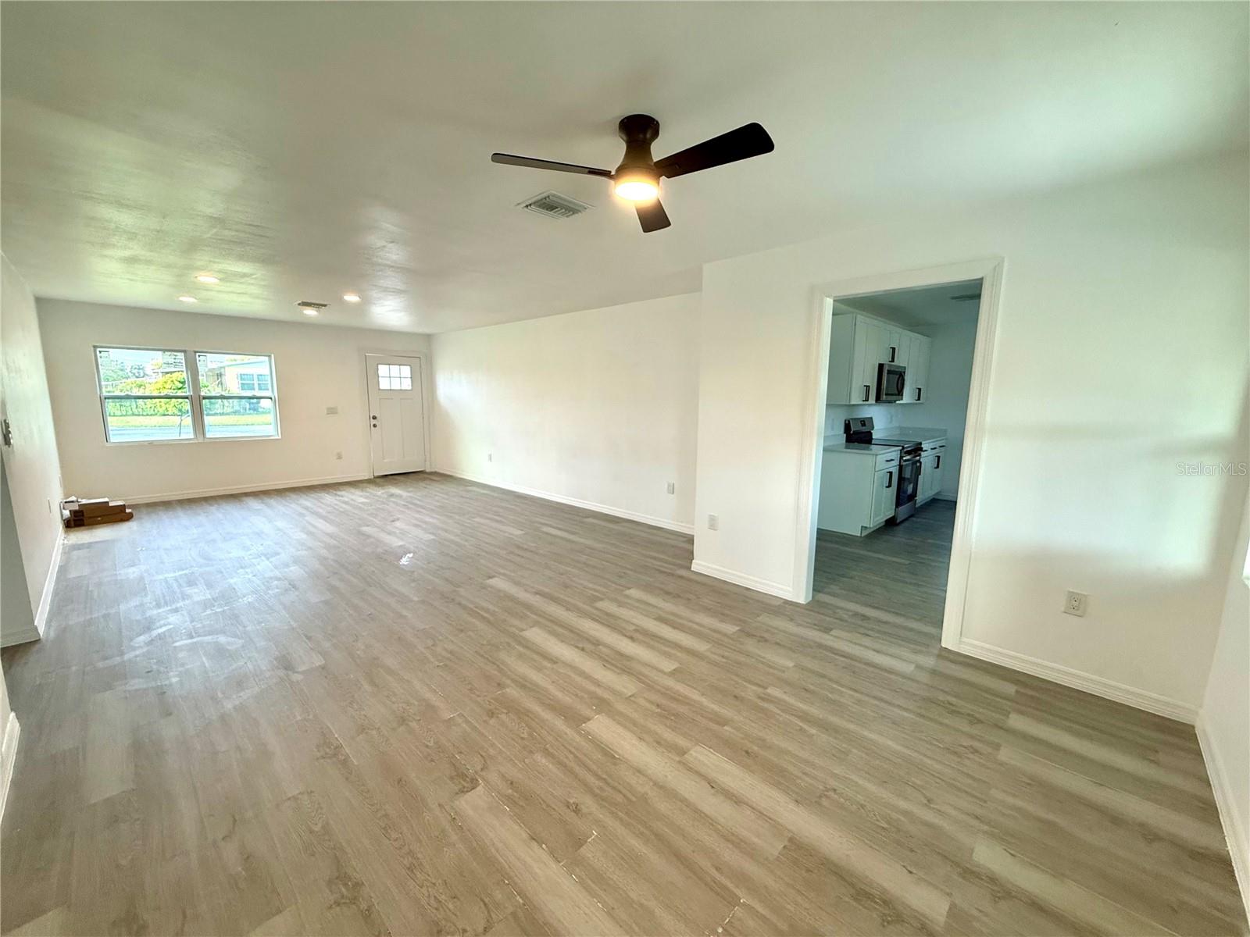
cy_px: 468
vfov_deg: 85.7
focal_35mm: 14
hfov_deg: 102.1
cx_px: 625
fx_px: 506
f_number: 2.2
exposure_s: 1/120
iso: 250
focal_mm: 2.22
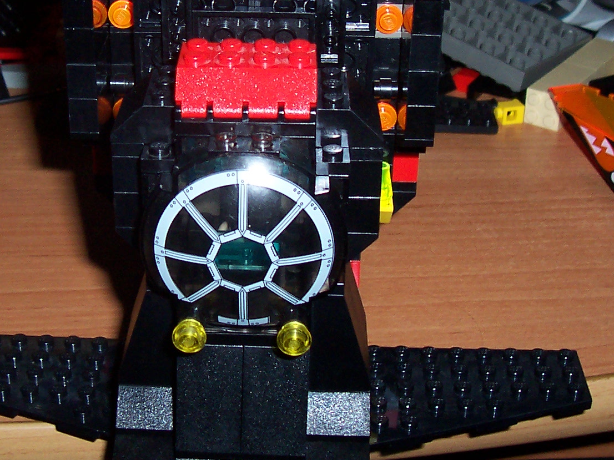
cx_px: 226
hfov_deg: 28.5
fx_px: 1206
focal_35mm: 68
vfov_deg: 21.5
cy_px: 158
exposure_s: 1/60
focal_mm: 5.6
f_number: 2.8
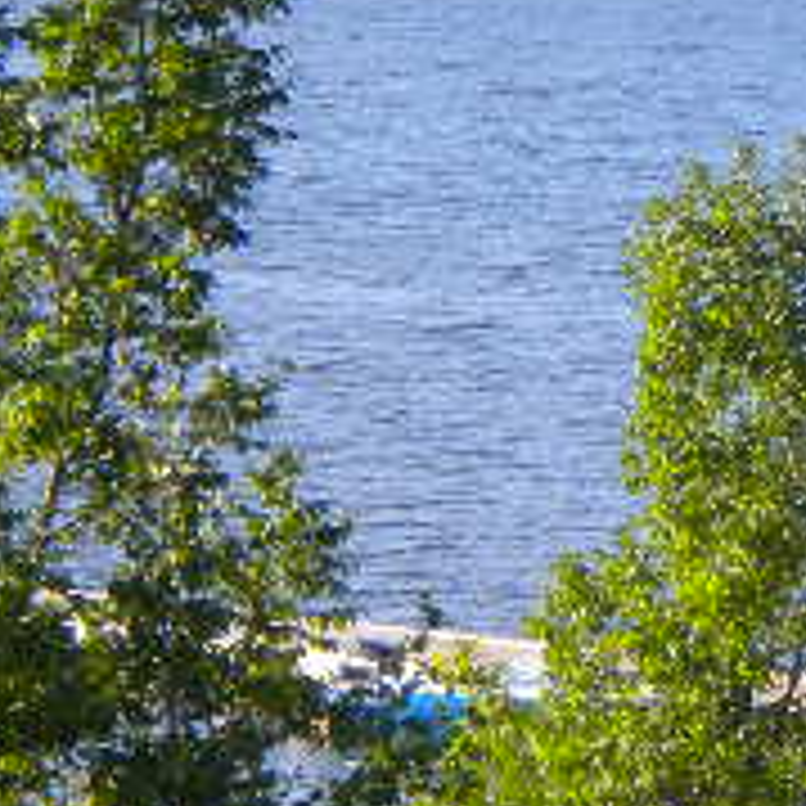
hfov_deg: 5.2
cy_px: 221
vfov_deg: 5.3
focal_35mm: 332
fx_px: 8746
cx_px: 1198
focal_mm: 18.9
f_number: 5.9
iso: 80
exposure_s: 1/183
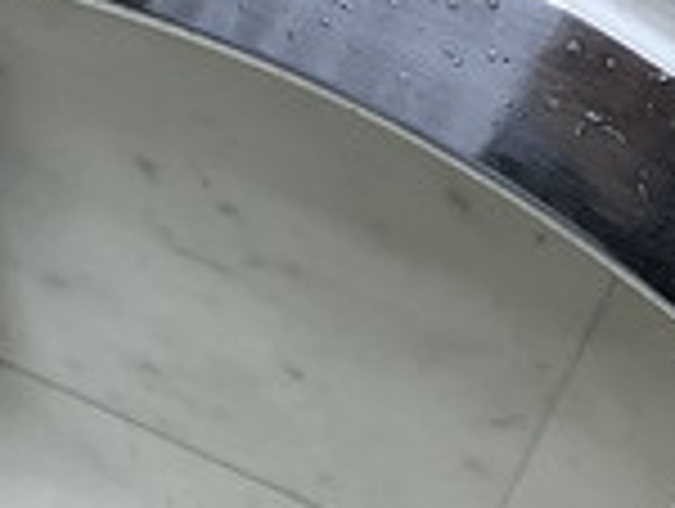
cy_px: 337
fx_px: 2422
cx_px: 148
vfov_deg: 12.0
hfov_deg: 15.8
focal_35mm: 124
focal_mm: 3.3
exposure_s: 1/120
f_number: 2.4
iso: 64
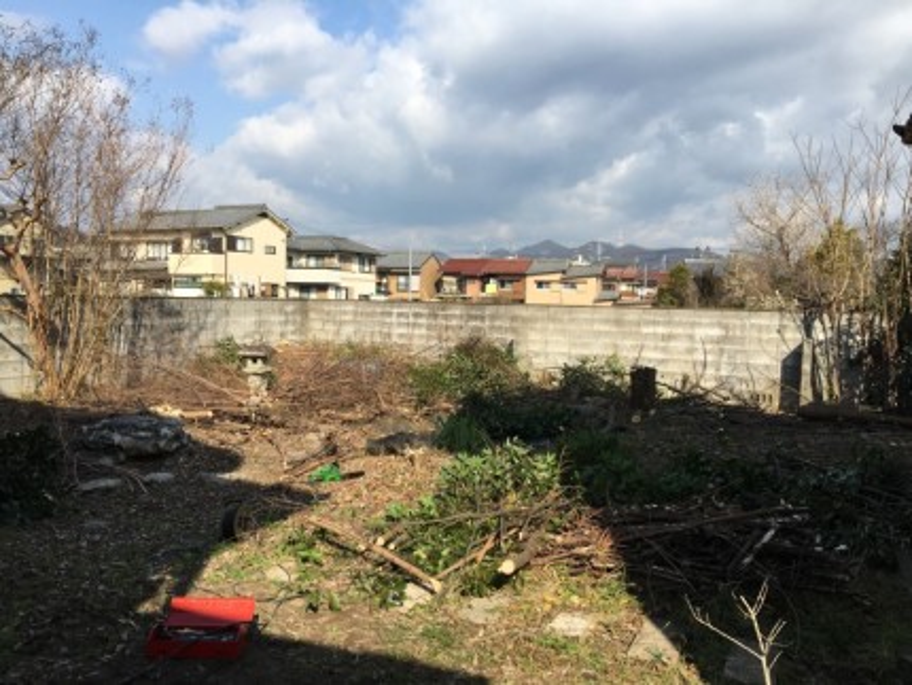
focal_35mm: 29
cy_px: 342
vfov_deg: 48.3
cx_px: 456
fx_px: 764
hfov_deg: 61.6
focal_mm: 4.15
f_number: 2.2
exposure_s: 1/1508
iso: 25
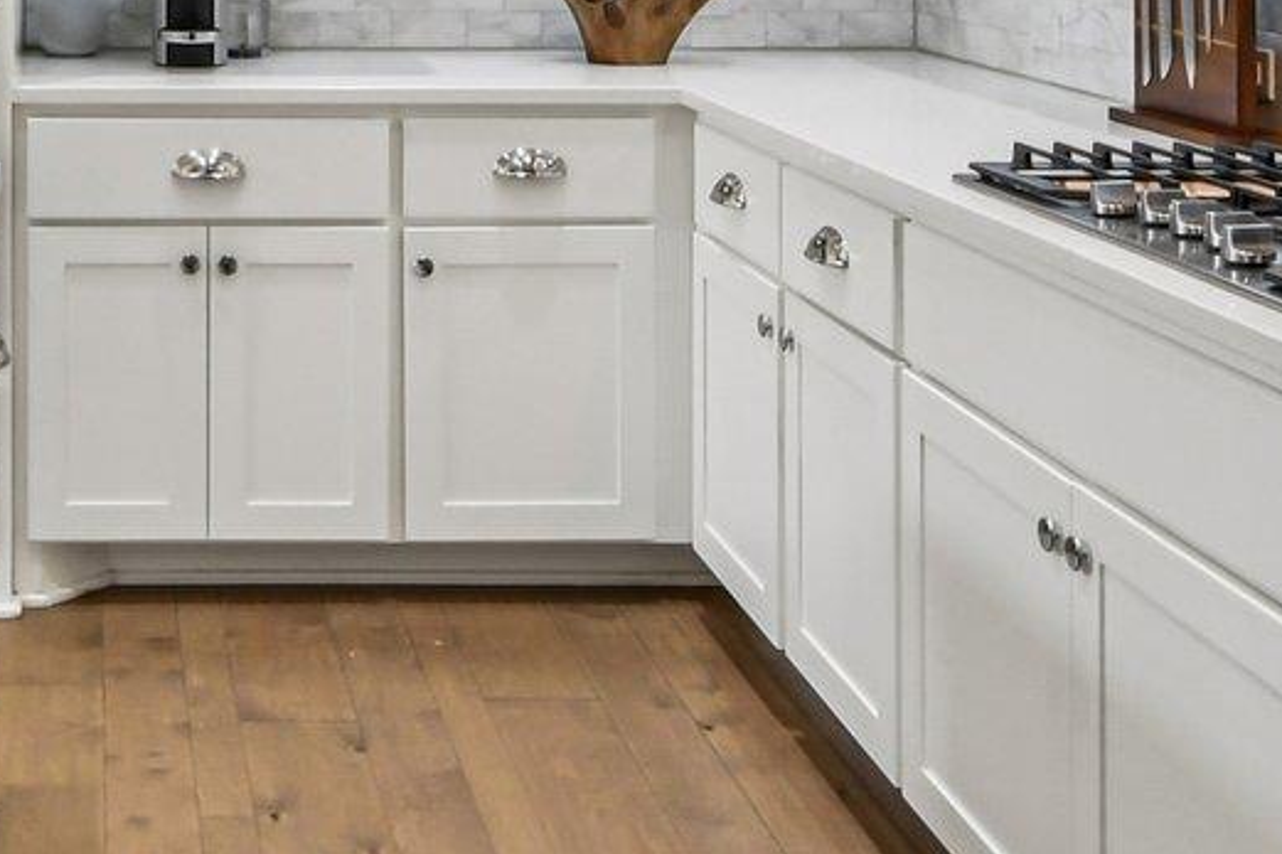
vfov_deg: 20.7
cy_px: -299
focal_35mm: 59
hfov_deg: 32.2
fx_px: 2100
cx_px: 121
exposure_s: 1/60
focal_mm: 10
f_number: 8
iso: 400
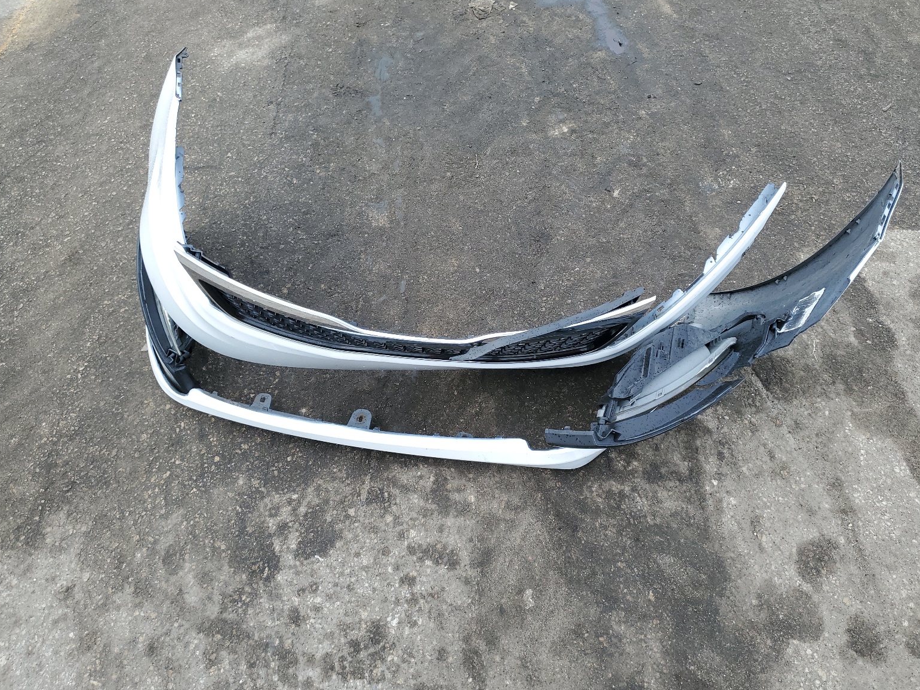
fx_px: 718
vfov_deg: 51.4
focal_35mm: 27
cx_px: 469
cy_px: 343
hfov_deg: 65.3
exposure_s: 1/455
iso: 50
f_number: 1.5
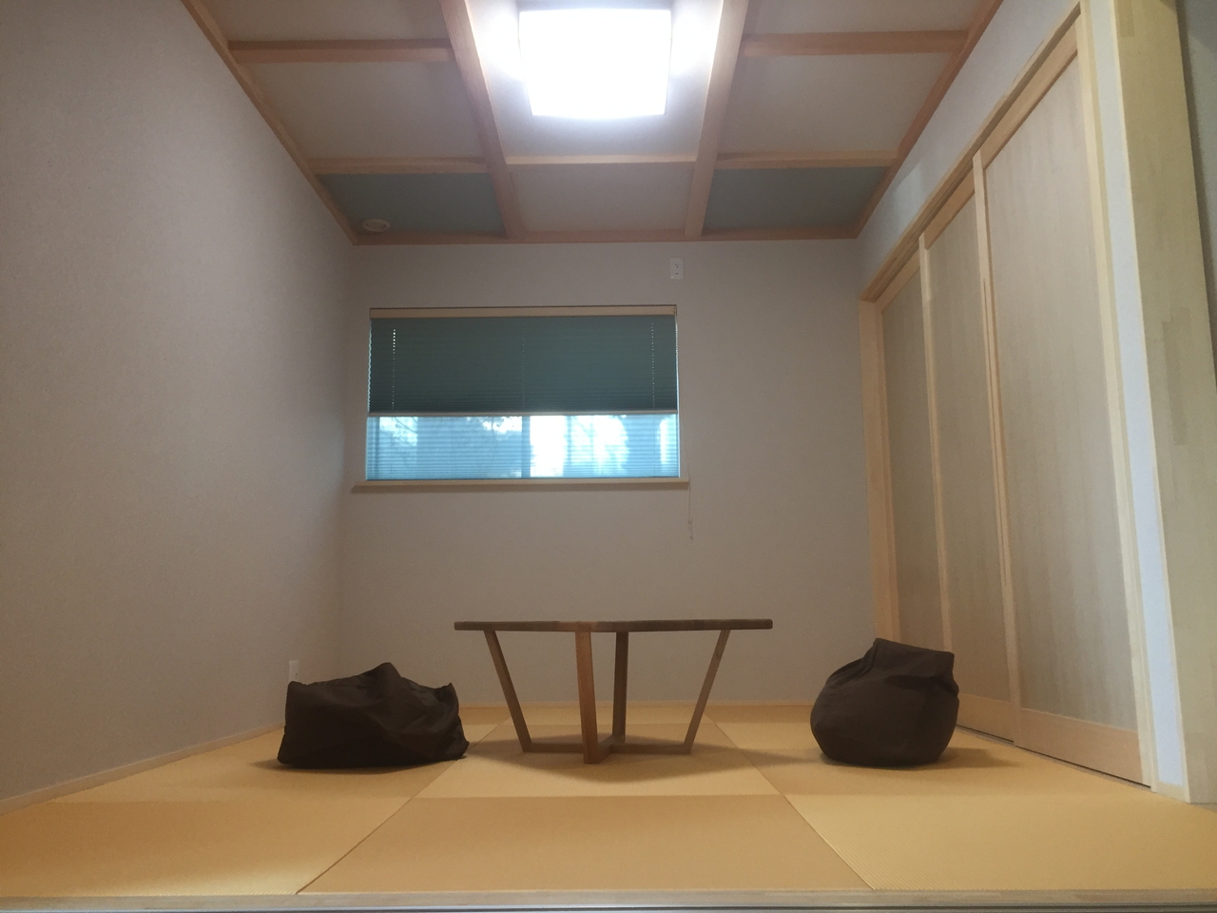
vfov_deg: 48.2
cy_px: 456
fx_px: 1020
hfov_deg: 61.7
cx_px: 608
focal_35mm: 29
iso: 50
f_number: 2.2
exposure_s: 1/30
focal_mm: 4.15
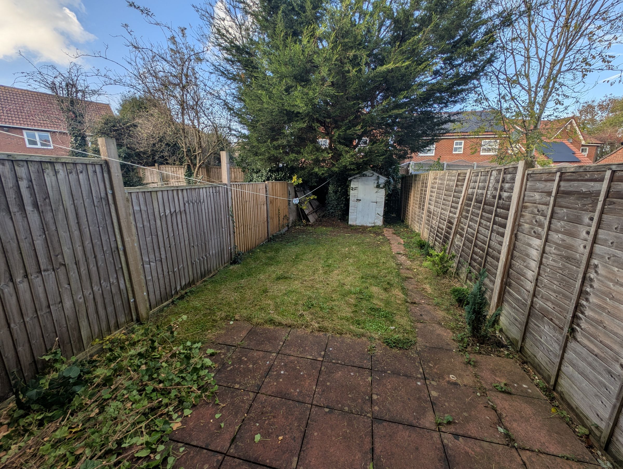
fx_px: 216
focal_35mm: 12
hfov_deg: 110.5
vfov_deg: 94.6
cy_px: 234
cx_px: 312
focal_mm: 2.23
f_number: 1.95
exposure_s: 1/552
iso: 33
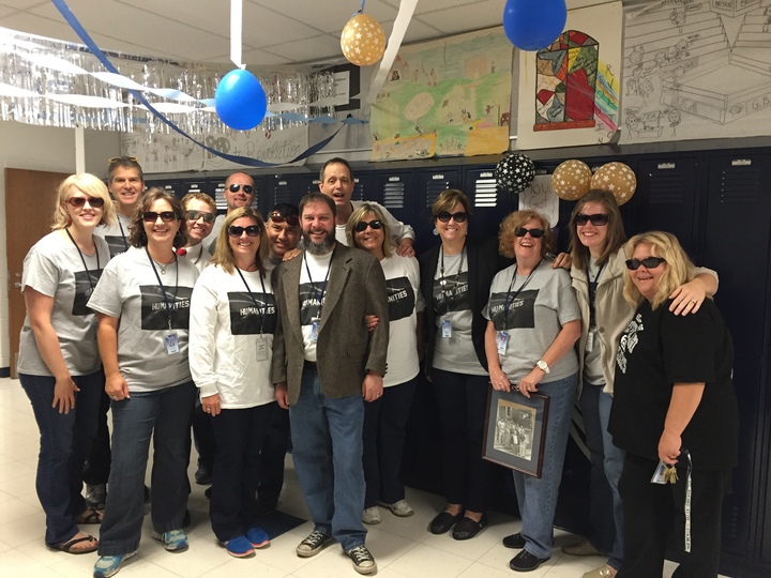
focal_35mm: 29
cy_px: 289
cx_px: 386
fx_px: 646
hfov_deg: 61.7
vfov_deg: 48.2
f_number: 2.2
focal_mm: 4.15
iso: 160
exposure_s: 1/30
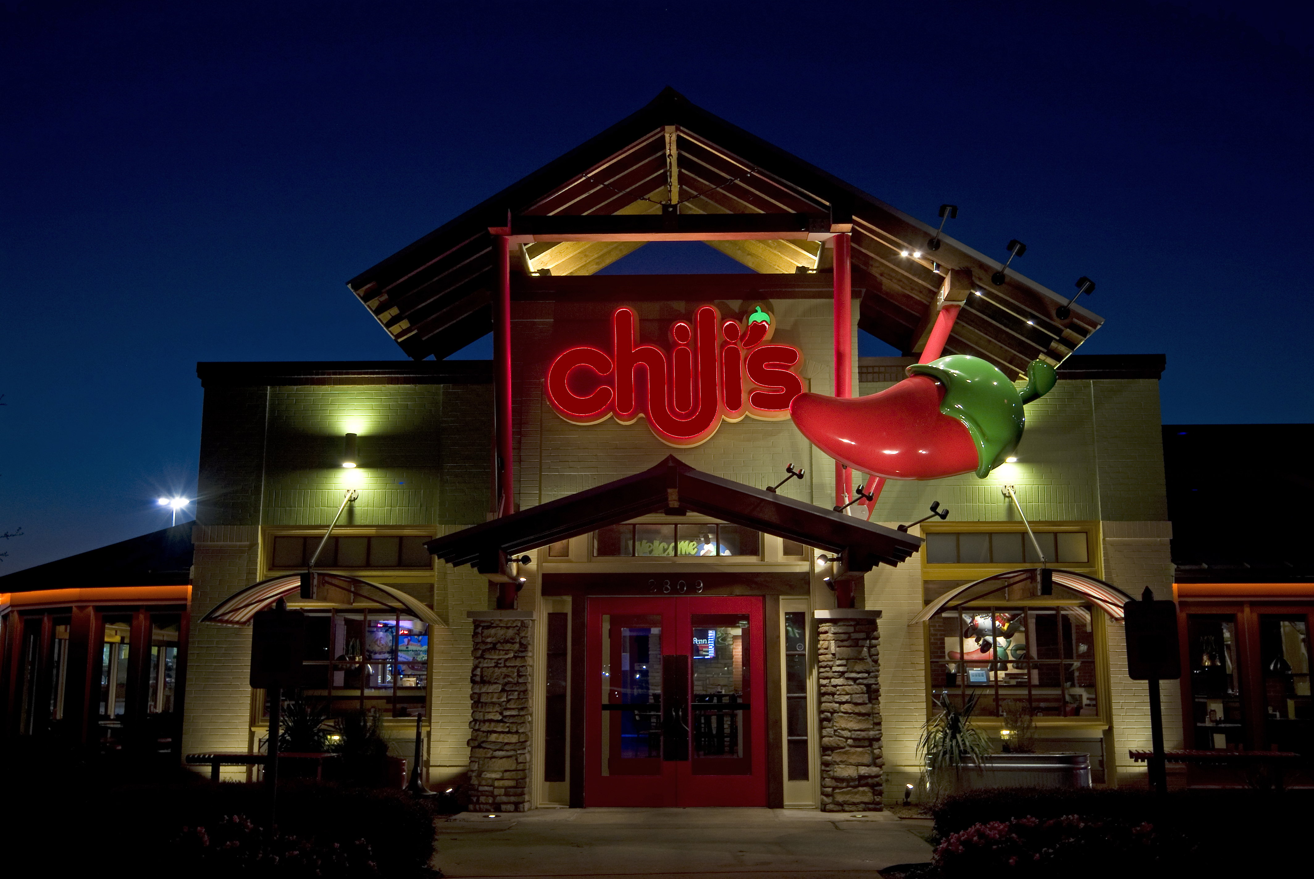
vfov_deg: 37.9
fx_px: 1279
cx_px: 657
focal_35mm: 35
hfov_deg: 54.4
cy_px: 440
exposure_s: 1
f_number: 8
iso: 100
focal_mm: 23
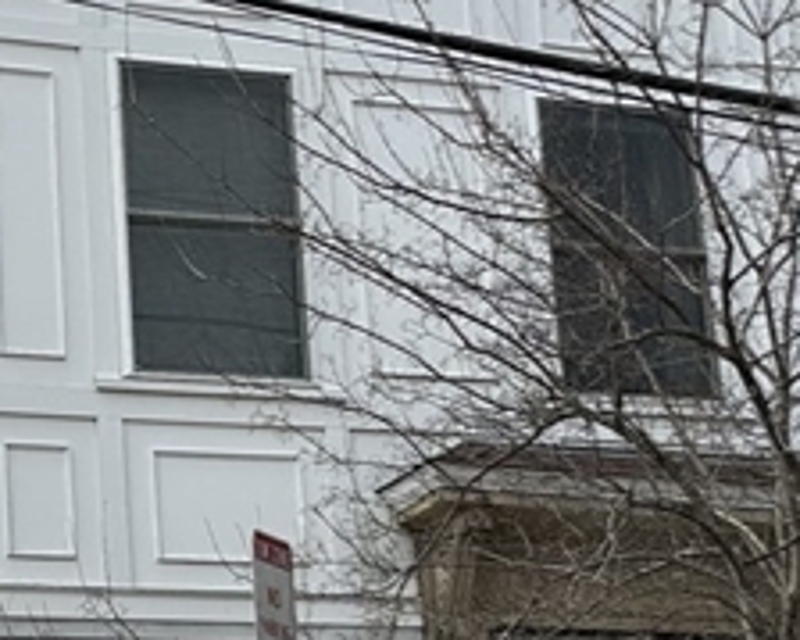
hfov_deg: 17.8
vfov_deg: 14.4
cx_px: 146
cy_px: 436
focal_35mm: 107
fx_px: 2532
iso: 80
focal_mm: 6.86
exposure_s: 1/5525
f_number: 1.78
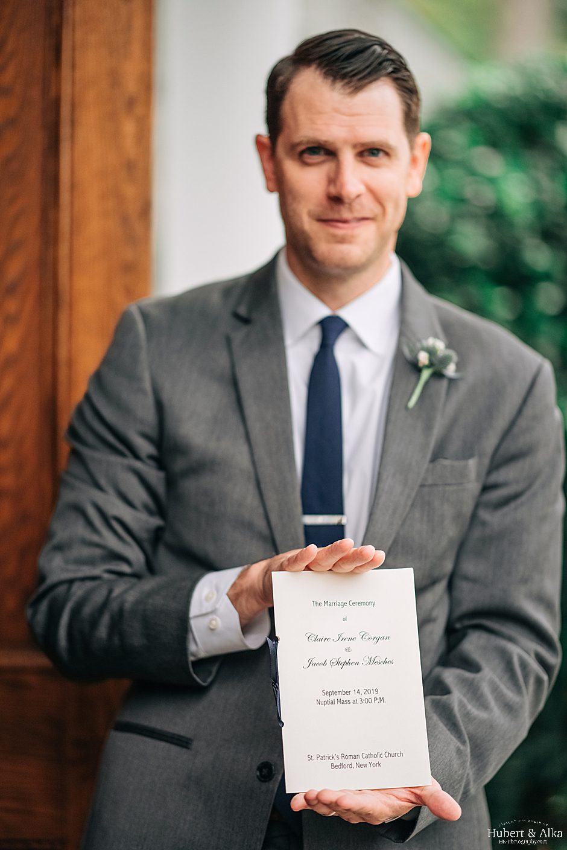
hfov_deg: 13.1
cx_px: 284
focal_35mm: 105
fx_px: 2478
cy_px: 425
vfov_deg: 19.4
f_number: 1.4
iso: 250
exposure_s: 1/2000
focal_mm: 105
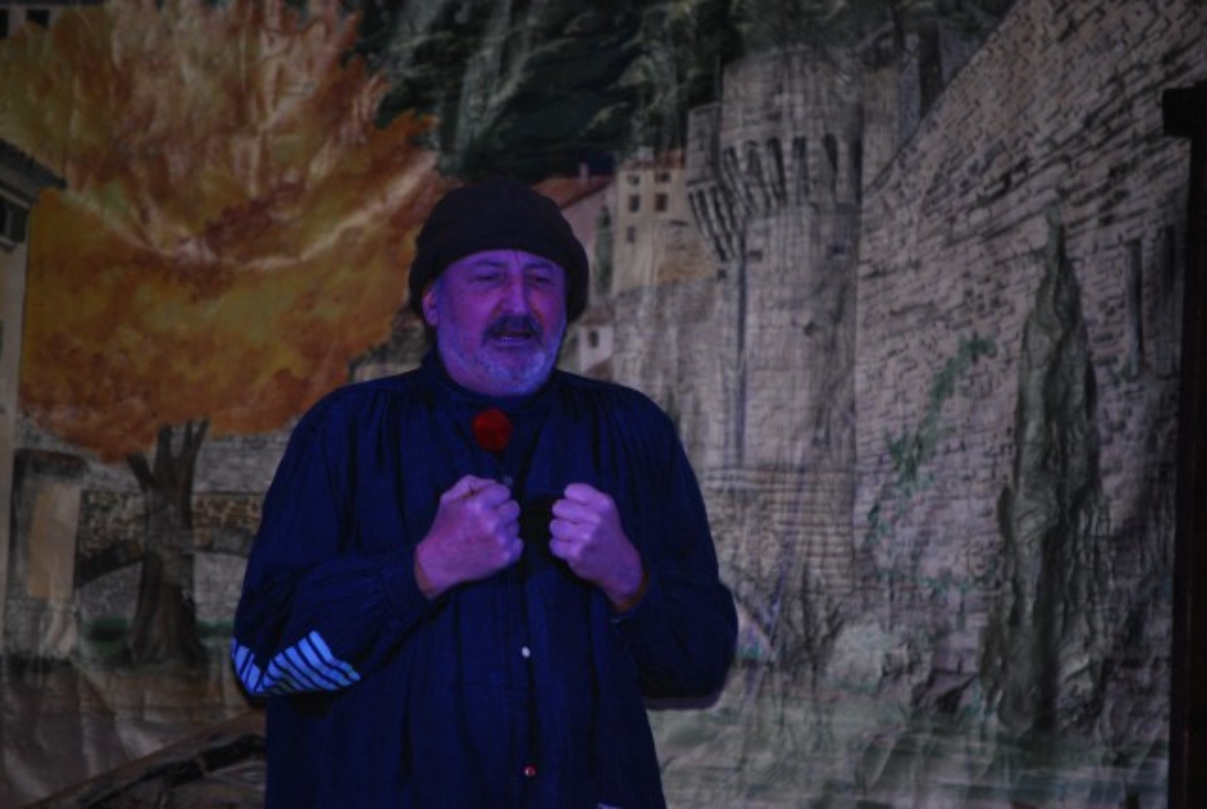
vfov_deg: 5.6
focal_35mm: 248
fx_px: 8311
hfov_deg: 8.3
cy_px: 404
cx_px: 604
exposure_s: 1/60
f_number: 5.3
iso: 800
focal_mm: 165
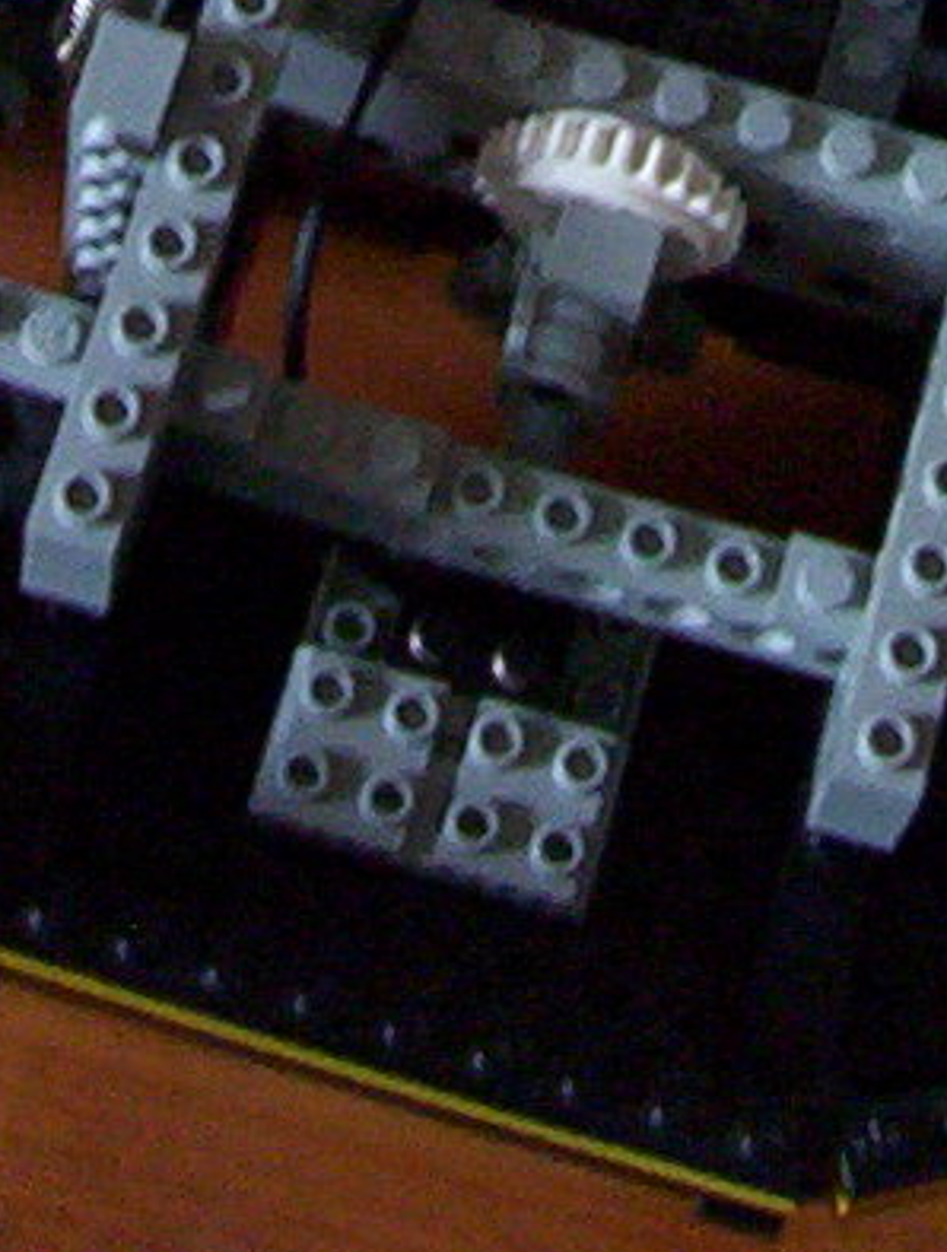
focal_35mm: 178
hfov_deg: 8.4
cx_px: 833
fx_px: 6458
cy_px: -1039
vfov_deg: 10.4
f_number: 2.73
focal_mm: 5.77
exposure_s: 1/8
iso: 200
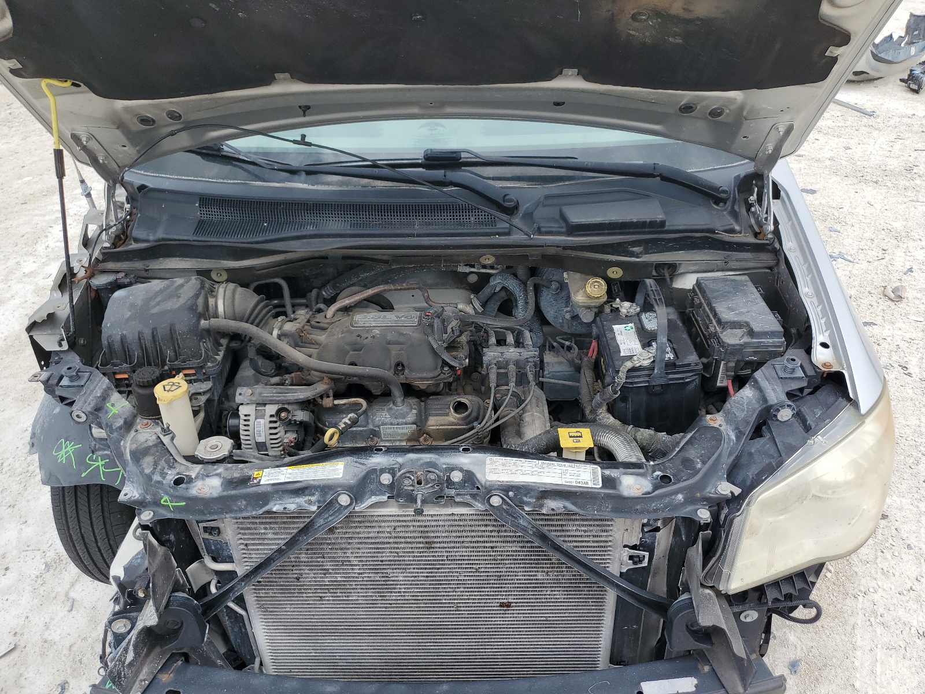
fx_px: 695
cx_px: 462
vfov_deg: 53.1
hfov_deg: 67.3
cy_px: 347
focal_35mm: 26
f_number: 1.5
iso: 50
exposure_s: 1/2000
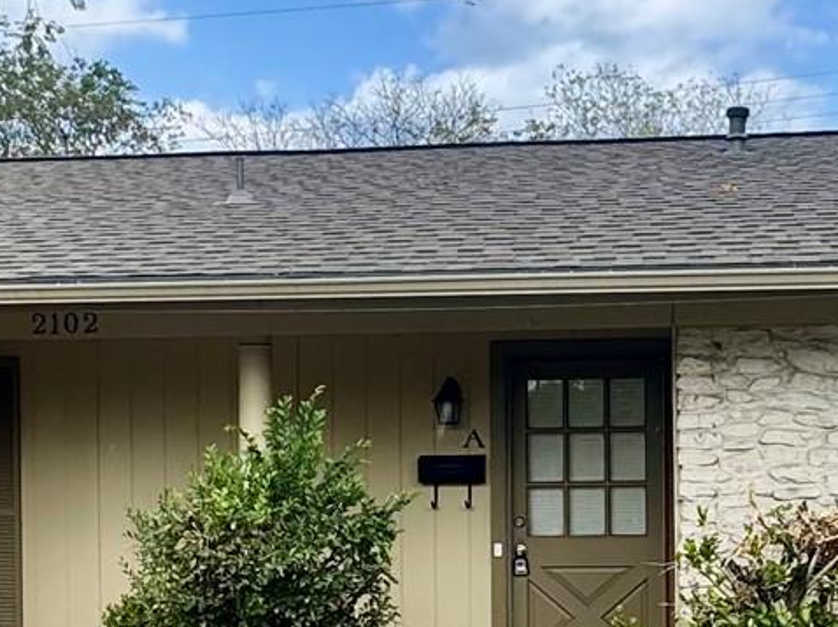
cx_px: 542
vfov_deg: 24.0
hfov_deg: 32.0
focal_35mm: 60
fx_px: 1452
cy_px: 497
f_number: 2.2
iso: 40
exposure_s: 1/556
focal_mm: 2.22
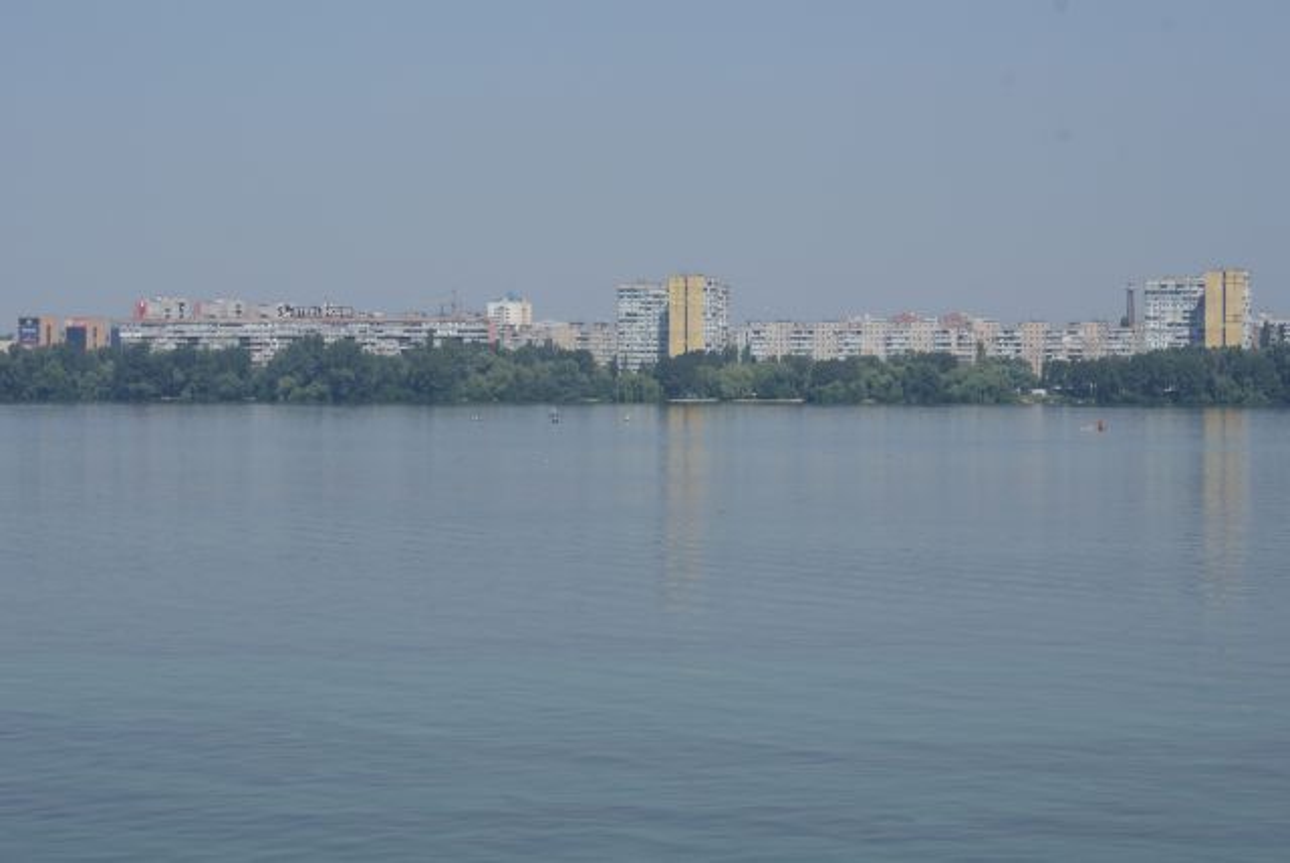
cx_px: 645
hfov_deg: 19.4
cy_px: 432
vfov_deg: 13.1
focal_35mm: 105
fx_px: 3766
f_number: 13
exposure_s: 1/160
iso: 100
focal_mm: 70
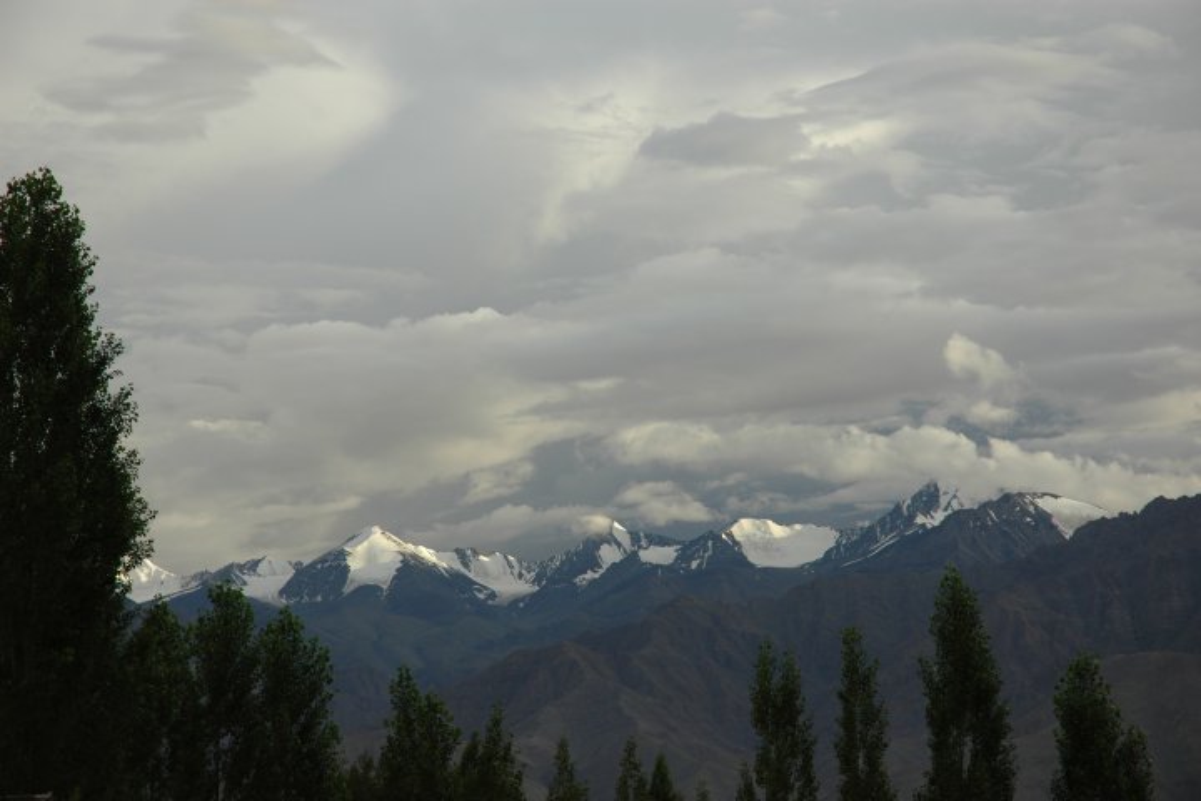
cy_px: 400
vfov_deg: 13.0
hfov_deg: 19.5
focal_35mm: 105
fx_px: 3503
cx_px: 600
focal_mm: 70
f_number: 6.3
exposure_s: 1/160
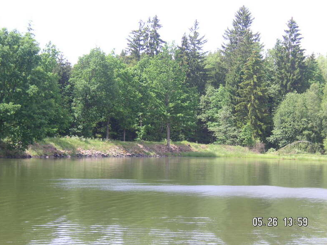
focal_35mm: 89
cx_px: 164
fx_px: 841
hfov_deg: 22.0
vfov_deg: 16.6
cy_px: 121
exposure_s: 1/90
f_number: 4.7
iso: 50
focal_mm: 14.4
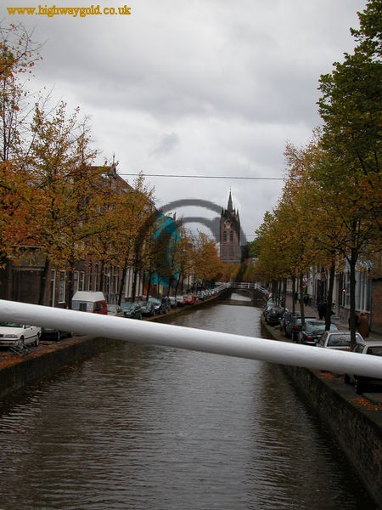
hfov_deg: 29.7
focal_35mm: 49
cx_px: 191
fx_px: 721
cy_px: 255
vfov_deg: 38.9
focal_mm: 12.7
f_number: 3.8
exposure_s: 1/111
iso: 100
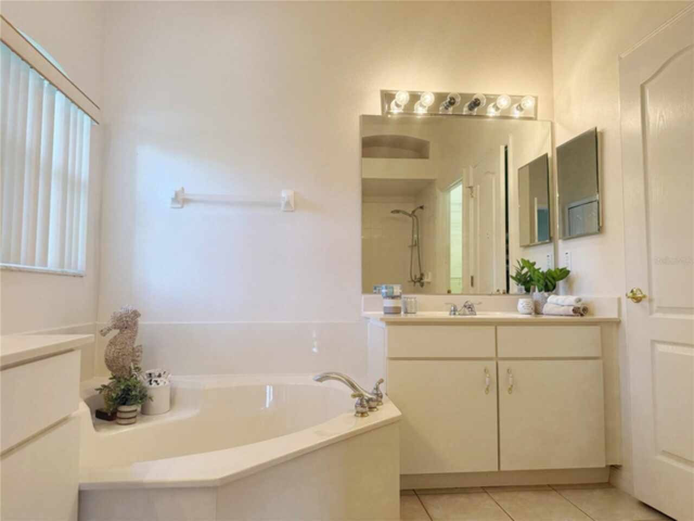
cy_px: 260
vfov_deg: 56.8
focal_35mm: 24
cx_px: 347
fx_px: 481
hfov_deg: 71.6
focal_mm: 6.76
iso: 200
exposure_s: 1/120
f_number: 1.78
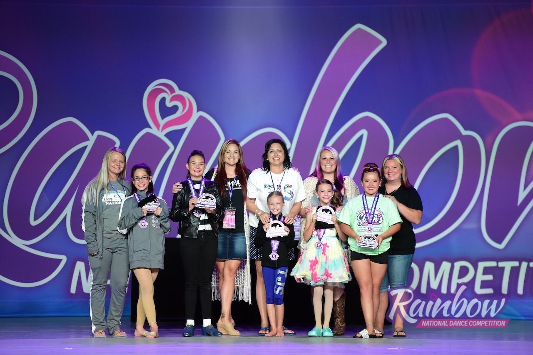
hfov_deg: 10.3
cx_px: 266
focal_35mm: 200
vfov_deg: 6.9
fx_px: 2959
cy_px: 178
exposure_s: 1/1600
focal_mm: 200
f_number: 2.8
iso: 3200
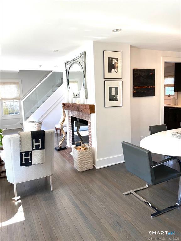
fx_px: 181
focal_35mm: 26
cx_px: 90
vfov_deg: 67.3
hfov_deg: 53.1
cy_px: 120
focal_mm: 4.25
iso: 50
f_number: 1.8
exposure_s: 1/120
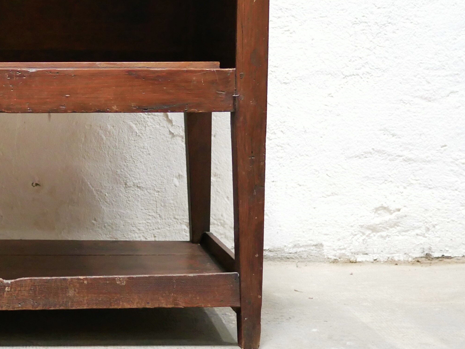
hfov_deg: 20.8
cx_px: 37
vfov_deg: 16.0
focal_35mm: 92
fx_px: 1236
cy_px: 124
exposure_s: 1/60
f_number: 1.7
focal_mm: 20
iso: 1250
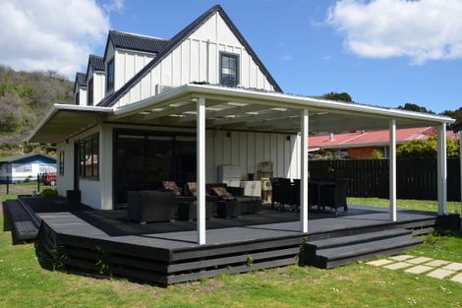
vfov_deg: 43.6
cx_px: 231
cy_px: 154
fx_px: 385
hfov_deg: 61.9
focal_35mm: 30
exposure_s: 1/250
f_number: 8
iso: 100
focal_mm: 20
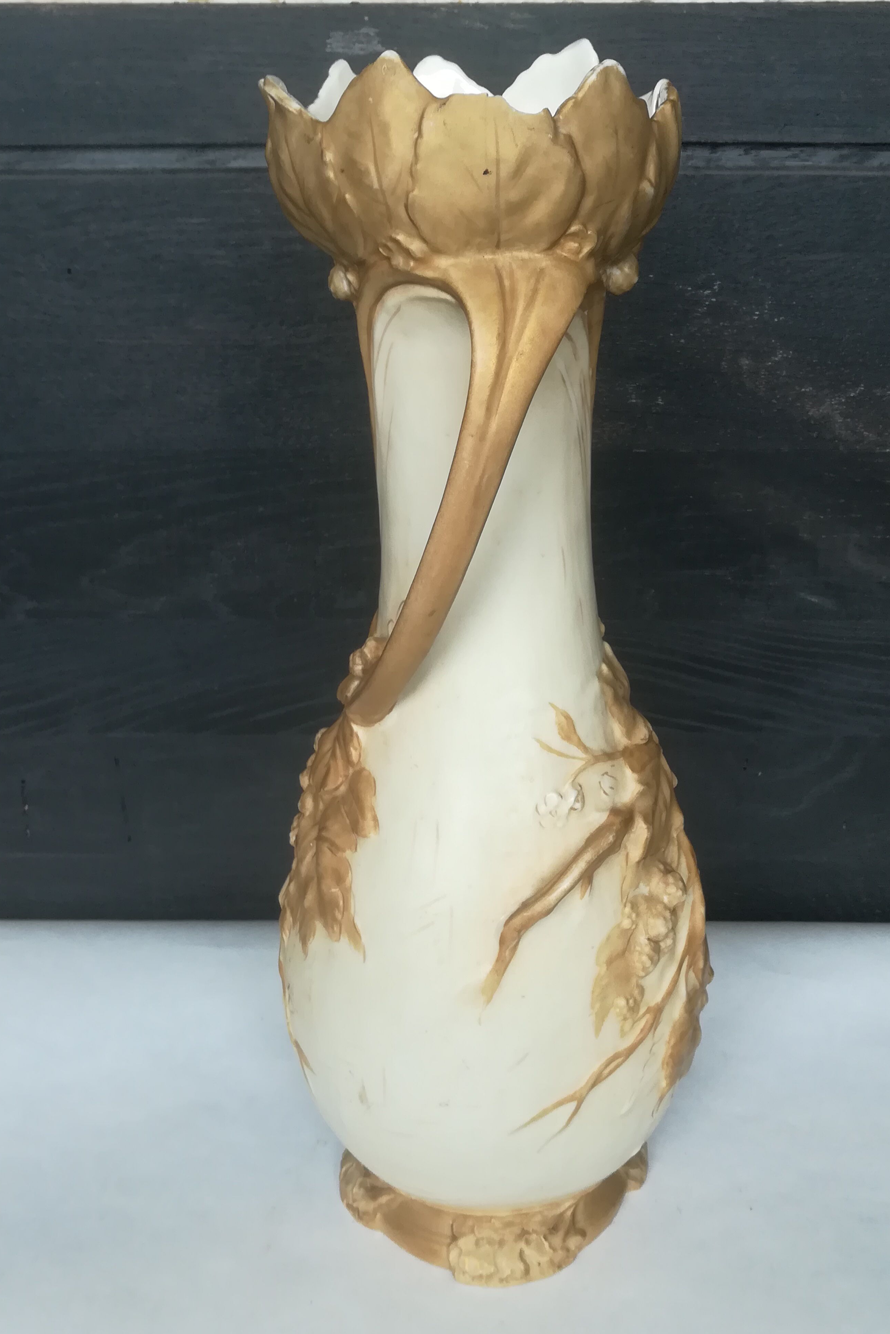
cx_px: 501
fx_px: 1298
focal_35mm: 35
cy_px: 671
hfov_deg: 37.8
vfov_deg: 54.4
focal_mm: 3.83
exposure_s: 1/33.3
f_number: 2.2
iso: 100
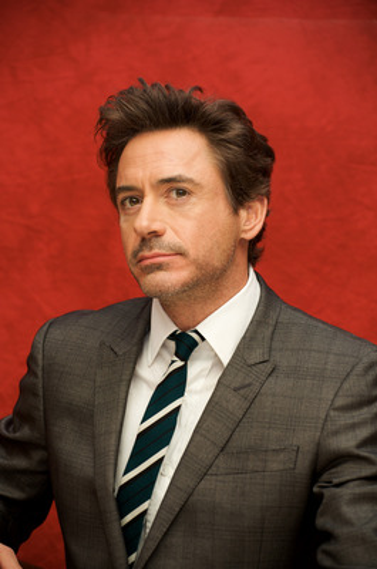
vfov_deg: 20.1
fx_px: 1609
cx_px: 188
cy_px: 284
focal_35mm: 102
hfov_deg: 13.4
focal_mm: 102
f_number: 5.6
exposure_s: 1/60
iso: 640
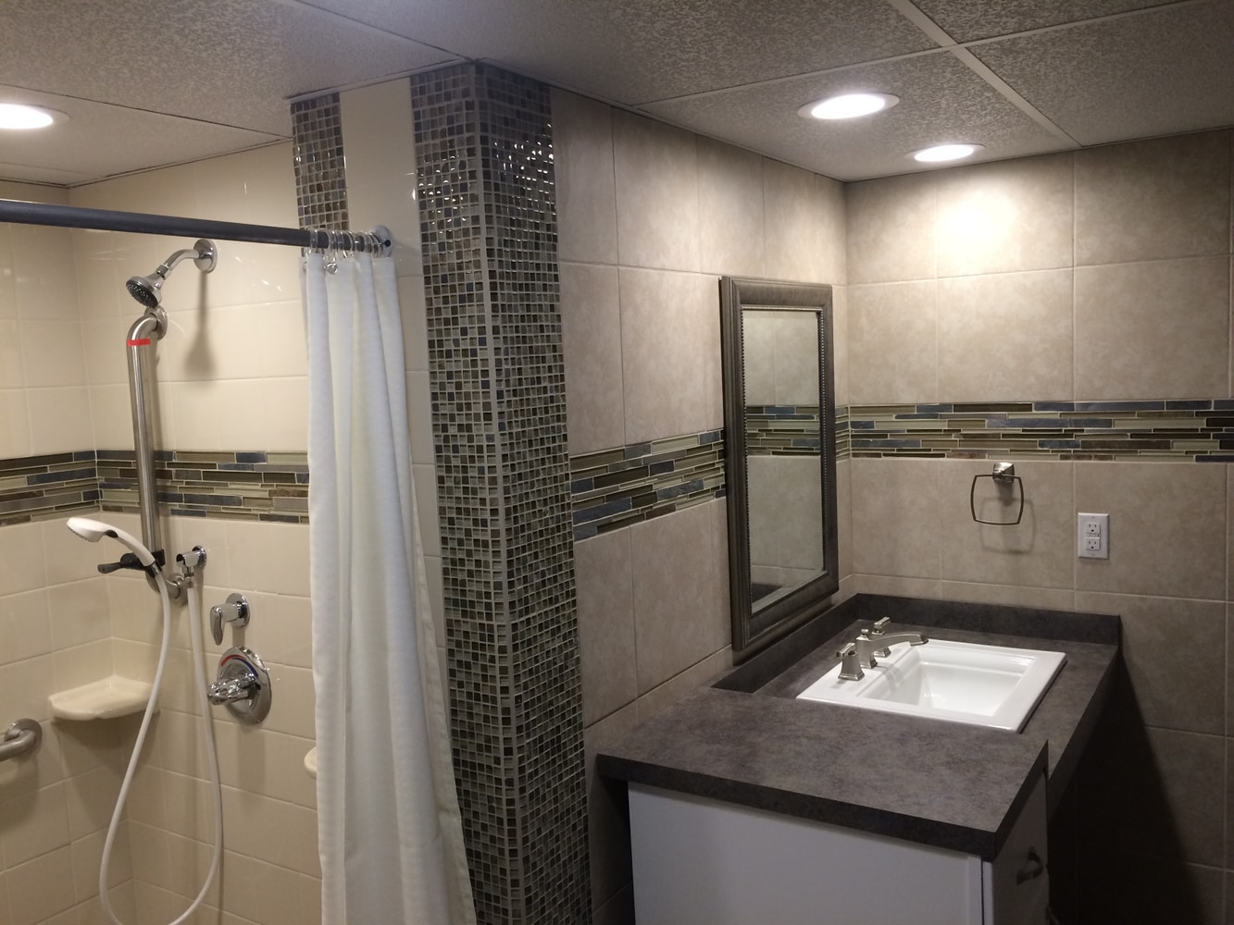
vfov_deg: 48.2
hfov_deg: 61.7
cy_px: 462
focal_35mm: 29
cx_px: 617
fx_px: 1034
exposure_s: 1/30
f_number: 2.2
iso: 40
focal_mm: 4.15
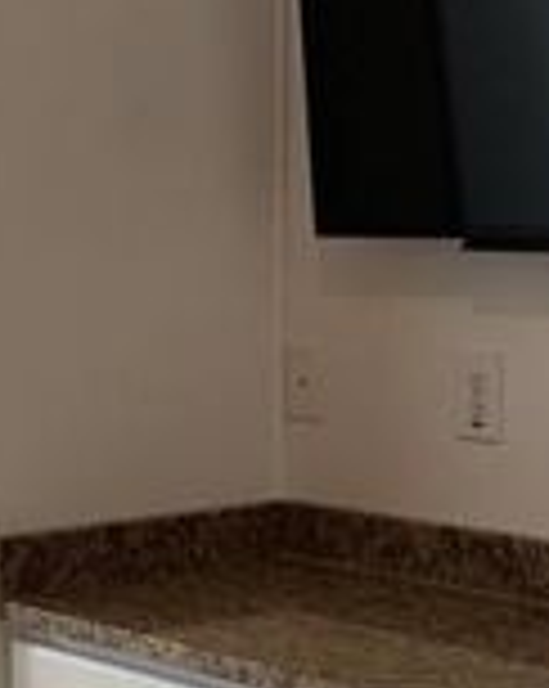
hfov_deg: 13.8
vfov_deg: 17.8
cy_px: 369
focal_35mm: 108
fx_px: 2198
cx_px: -101
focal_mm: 6.86
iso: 100
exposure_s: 1/161
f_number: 1.78
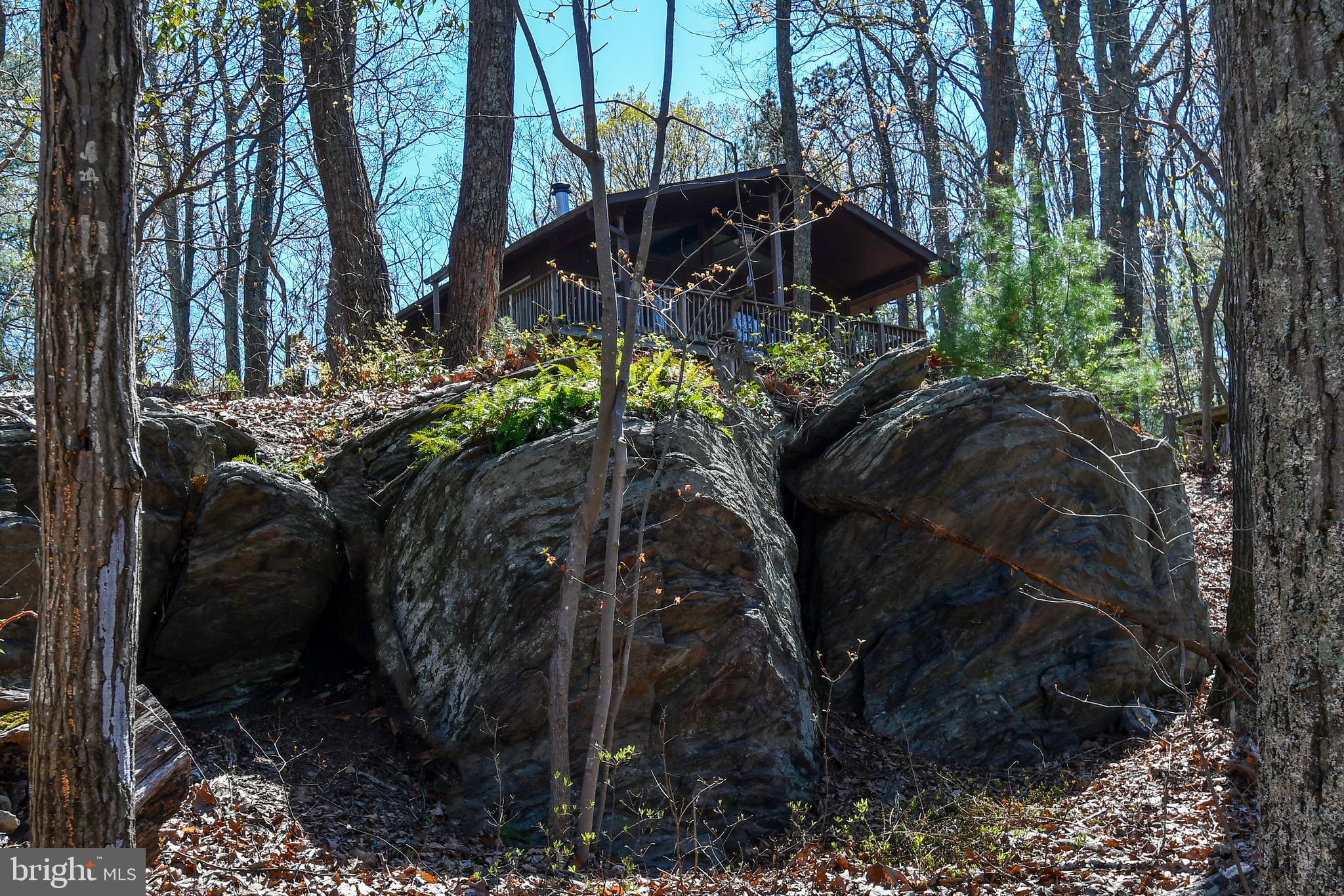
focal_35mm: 36
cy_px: 448
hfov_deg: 53.1
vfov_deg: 36.9
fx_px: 1344
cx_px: 672
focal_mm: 24
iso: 200
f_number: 7.1
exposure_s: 1/250
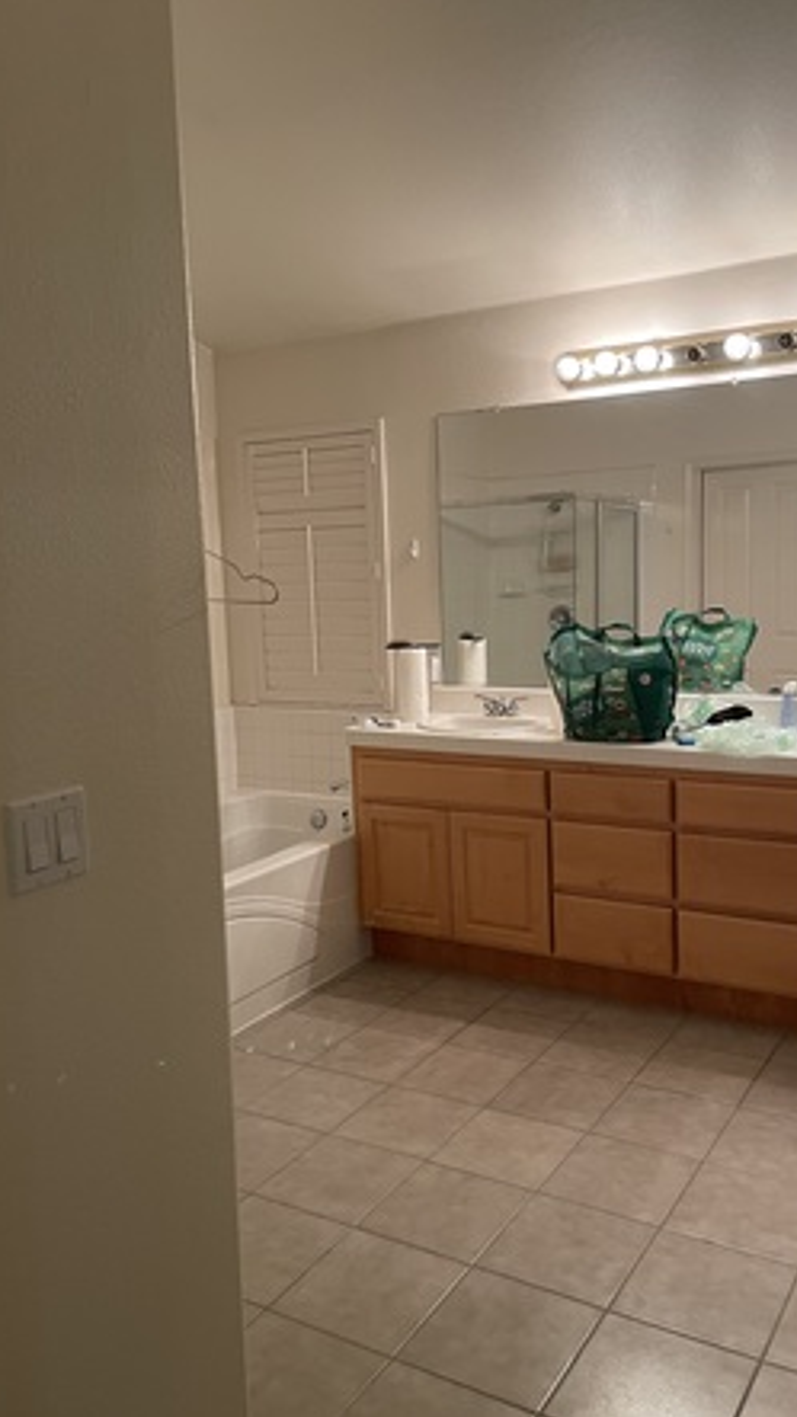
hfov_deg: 40.1
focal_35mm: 29
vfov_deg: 66.1
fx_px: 1090
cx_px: 448
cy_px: 702
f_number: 1.6
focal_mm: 4.2
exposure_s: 1/60
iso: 160
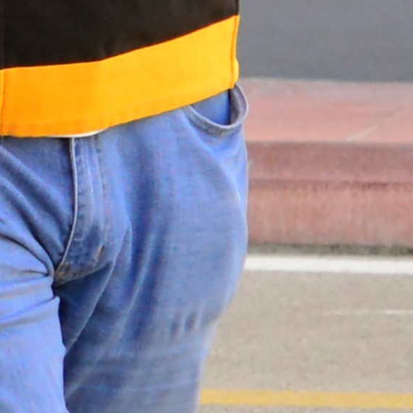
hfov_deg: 2.8
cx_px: -871
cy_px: 253
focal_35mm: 621
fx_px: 8382
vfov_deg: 2.8
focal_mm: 70
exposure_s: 1/400
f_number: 5.6
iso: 800
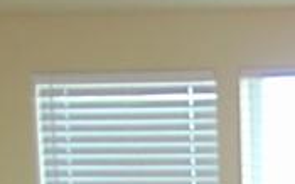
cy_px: 598
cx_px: 605
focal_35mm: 155
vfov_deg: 7.3
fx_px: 1245
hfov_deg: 11.9
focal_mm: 4.5
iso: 80
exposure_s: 1/30
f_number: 3
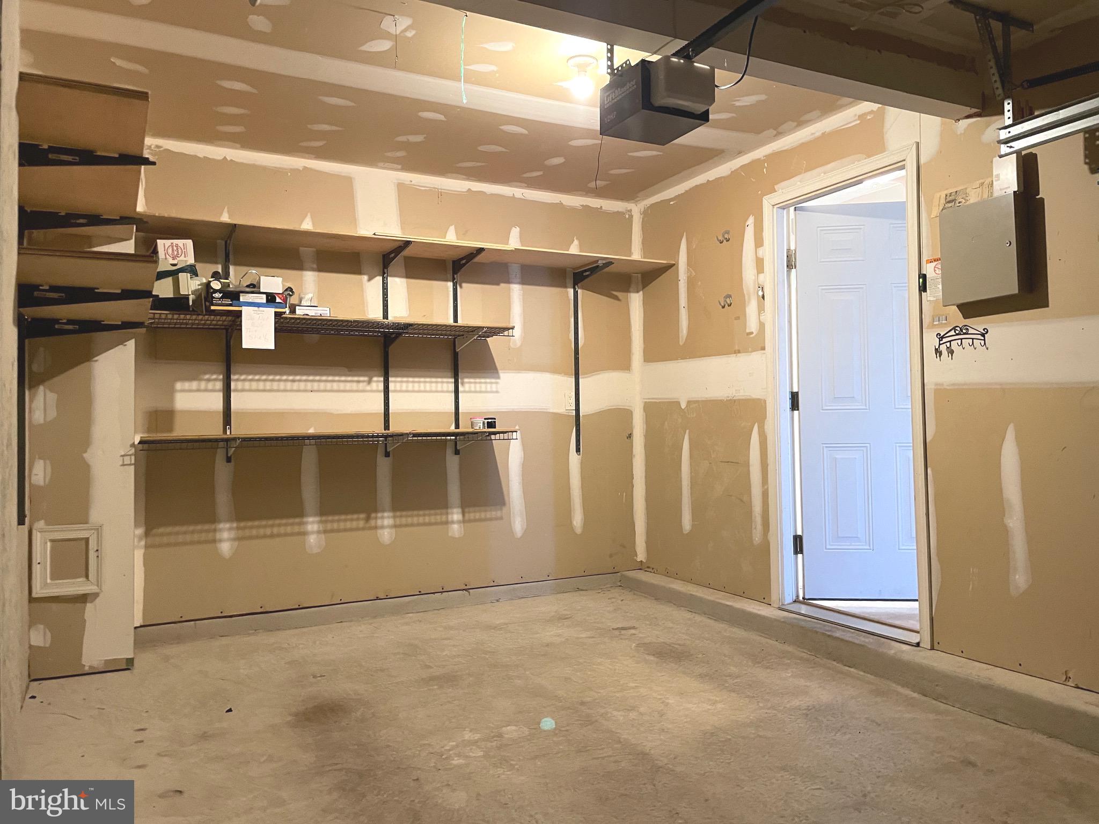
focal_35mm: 26
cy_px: 412
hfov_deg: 67.3
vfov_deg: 53.1
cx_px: 550
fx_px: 825
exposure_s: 1/40
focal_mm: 4.2
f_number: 1.6
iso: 400
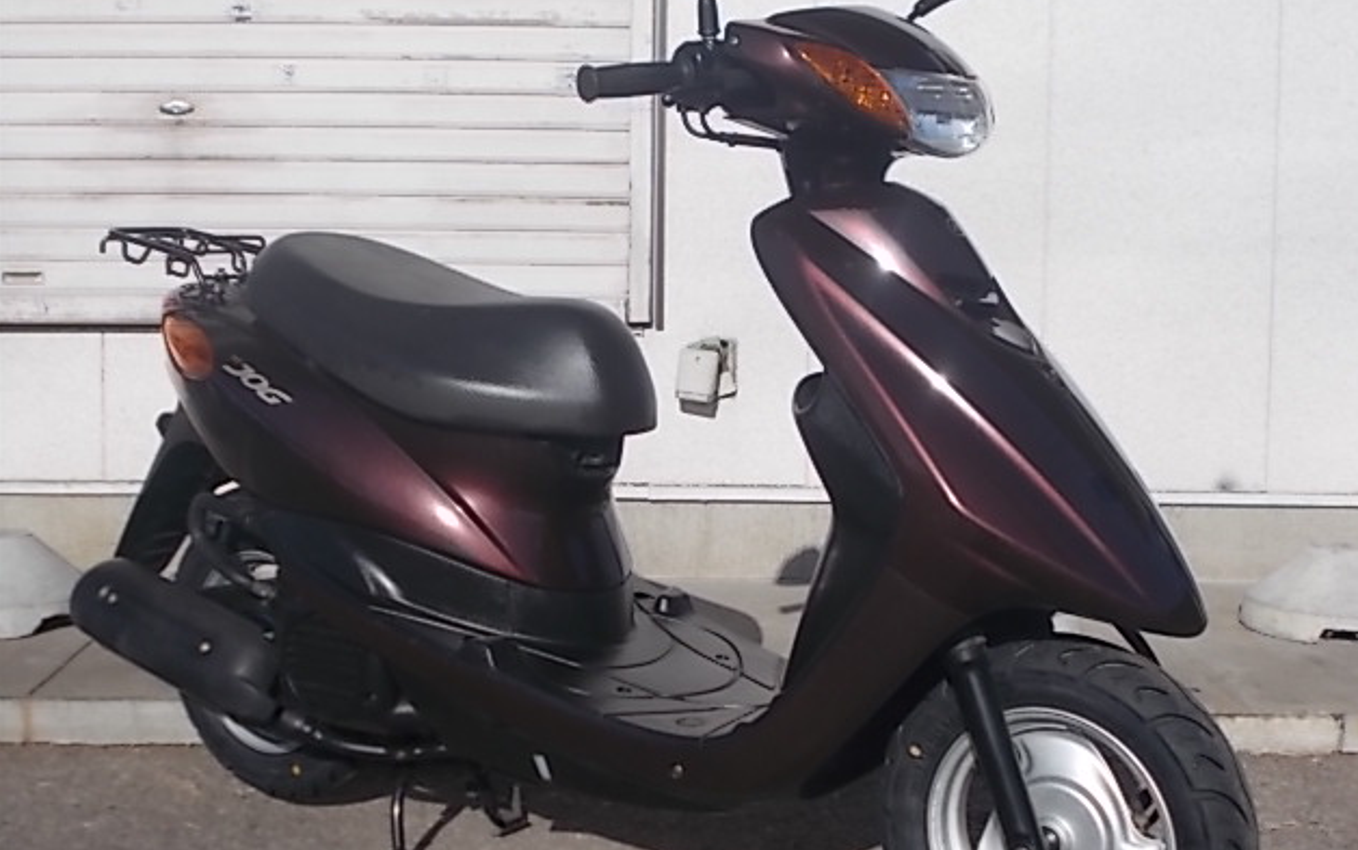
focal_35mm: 54
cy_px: 441
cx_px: 690
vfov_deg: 24.0
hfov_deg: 37.5
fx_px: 1999
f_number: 11.3
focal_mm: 9
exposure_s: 1/125
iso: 80
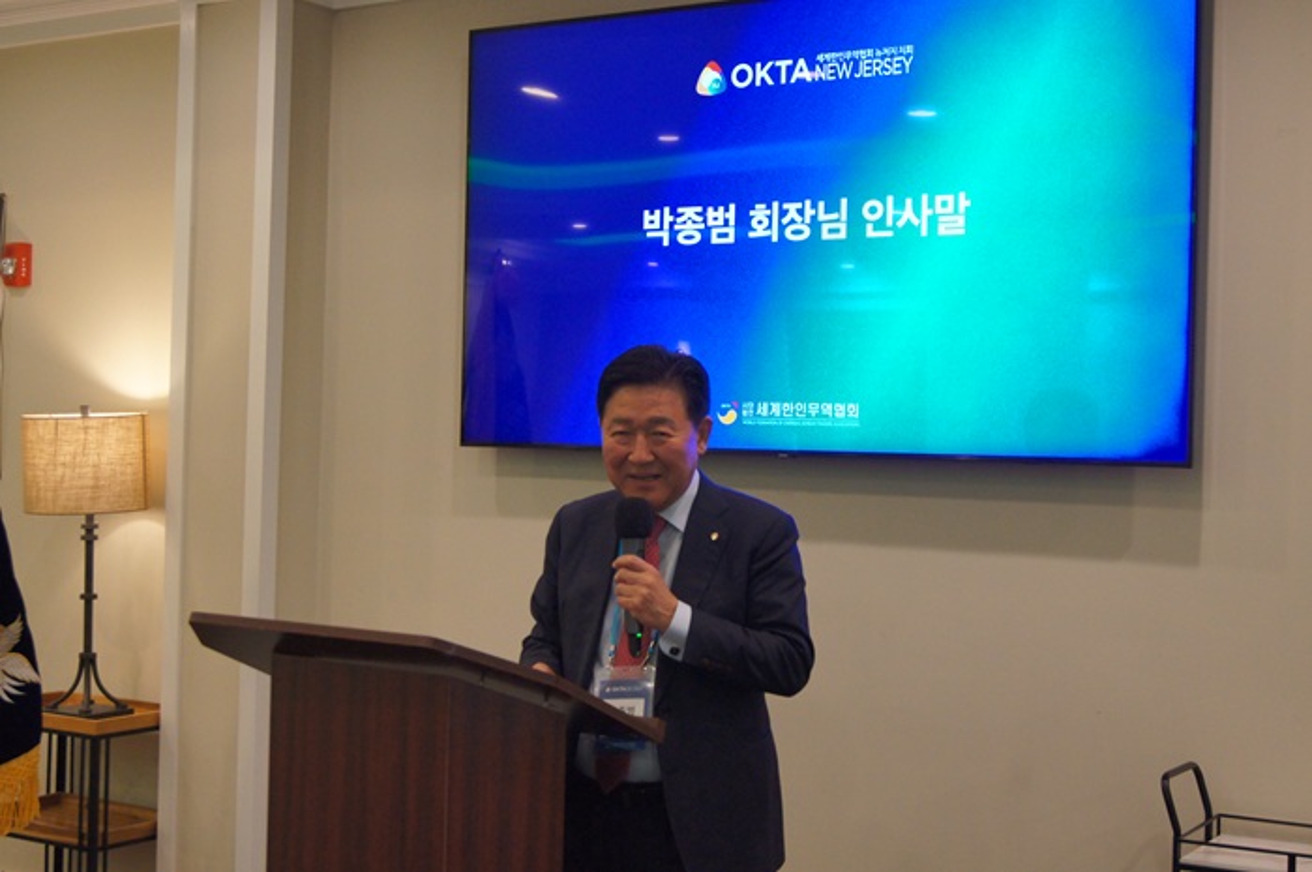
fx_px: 1911
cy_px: 436
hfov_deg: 37.9
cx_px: 656
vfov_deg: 25.7
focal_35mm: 52
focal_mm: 35
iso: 1600
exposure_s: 1/60
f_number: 4.5
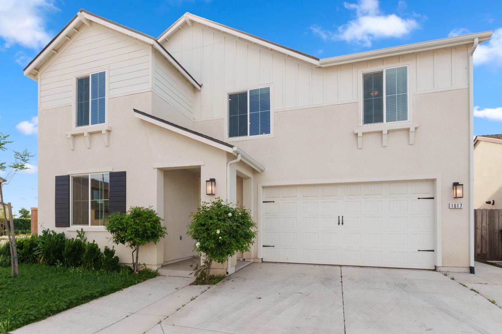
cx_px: 251
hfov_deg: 94.0
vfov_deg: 71.1
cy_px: 167
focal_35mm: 17
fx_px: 234
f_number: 7.1
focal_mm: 11.2
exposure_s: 1/640
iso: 200
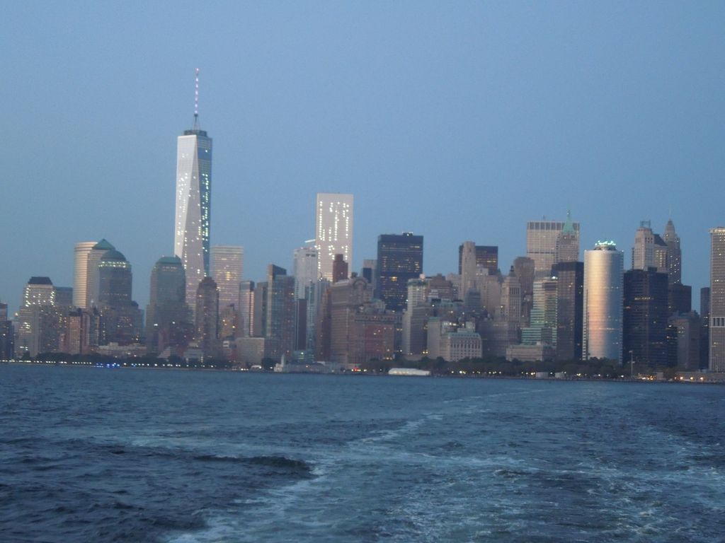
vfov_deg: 18.9
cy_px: 272
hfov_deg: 25.0
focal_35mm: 78
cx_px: 362
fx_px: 1634
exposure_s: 1/15
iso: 800
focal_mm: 14.1
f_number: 4.5
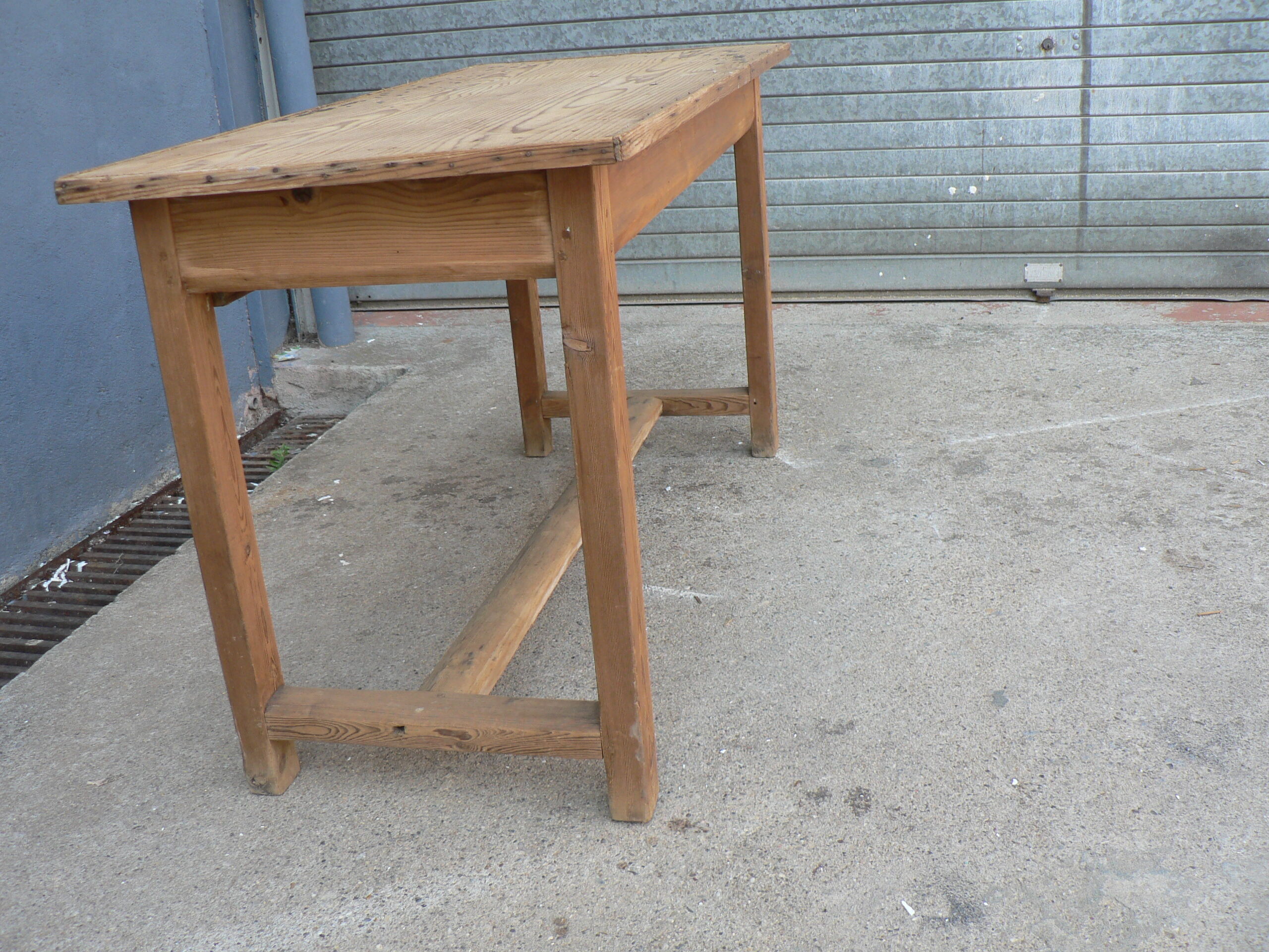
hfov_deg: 51.4
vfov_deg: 39.7
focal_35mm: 36
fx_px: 1320
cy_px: 476
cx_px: 634
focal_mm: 6
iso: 80
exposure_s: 1/100
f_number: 2.8
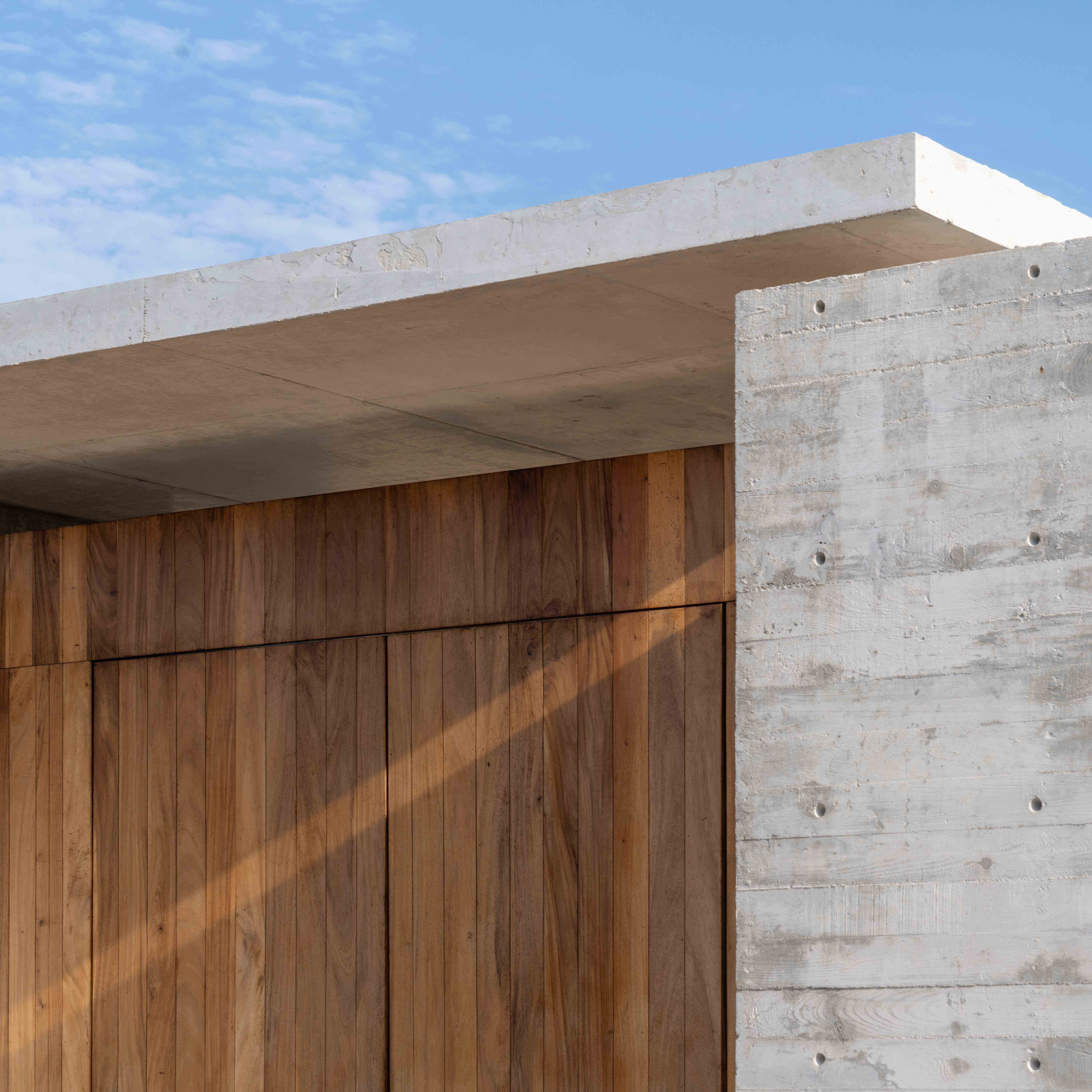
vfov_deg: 19.3
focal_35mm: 90
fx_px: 3212
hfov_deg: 19.3
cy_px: 579
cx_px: 545
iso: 100
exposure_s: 1/160
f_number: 10
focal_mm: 70
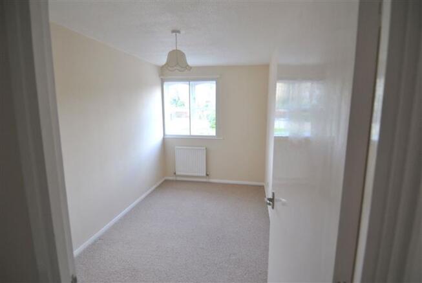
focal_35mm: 18
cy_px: 142
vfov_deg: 67.5
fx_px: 211
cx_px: 211
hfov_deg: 89.9
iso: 280
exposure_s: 1/30
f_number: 4
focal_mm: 12
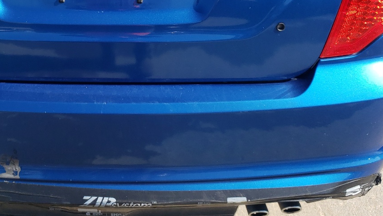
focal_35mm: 53
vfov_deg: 21.8
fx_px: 538
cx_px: 112
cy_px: 1
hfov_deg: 38.5
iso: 50
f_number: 1.5
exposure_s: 1/1667
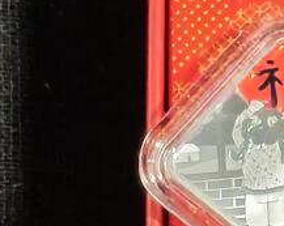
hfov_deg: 2.9
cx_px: 793
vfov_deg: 2.4
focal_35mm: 649
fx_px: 5448
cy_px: -154
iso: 50
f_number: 1.5
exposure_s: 1/310
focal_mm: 4.94
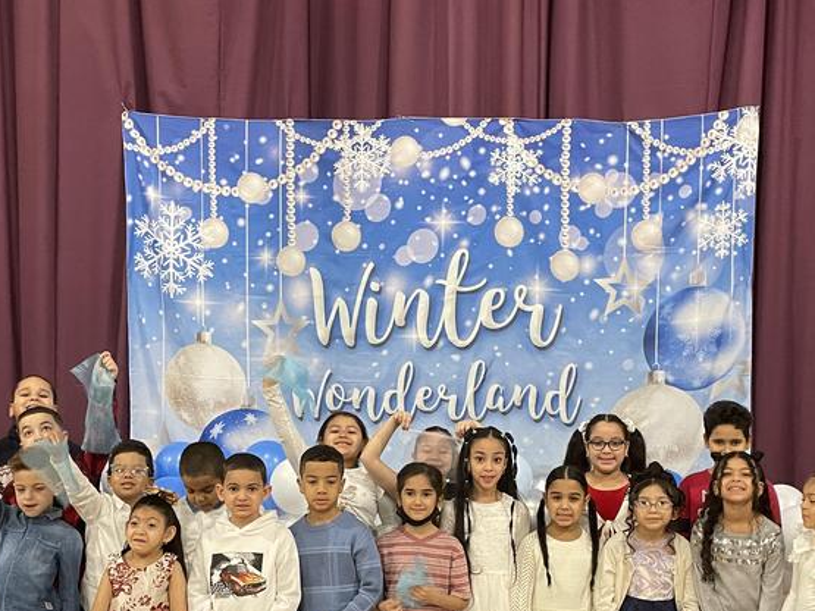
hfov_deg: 39.6
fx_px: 1130
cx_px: 451
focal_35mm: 48
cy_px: 422
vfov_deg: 30.0
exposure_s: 1/40
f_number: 1.6
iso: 400
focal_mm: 4.2
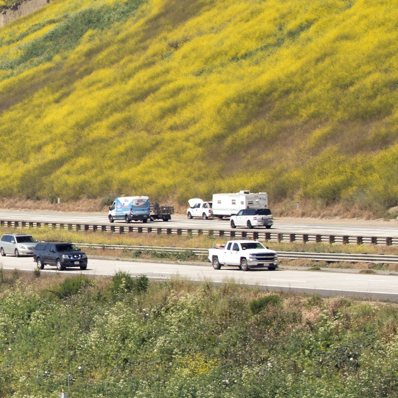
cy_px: 182
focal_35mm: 171
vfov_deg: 10.2
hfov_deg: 10.1
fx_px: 2224
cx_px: -60
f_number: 7.1
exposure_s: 1/500
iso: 500
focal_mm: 44
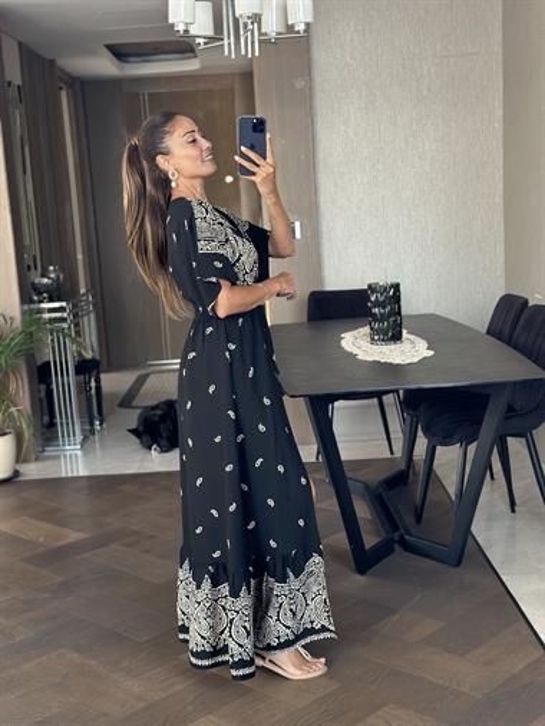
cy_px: 363
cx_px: 272
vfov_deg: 39.6
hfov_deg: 30.3
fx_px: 1007
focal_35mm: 48
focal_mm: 6.86
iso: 200
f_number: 1.78
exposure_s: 1/60
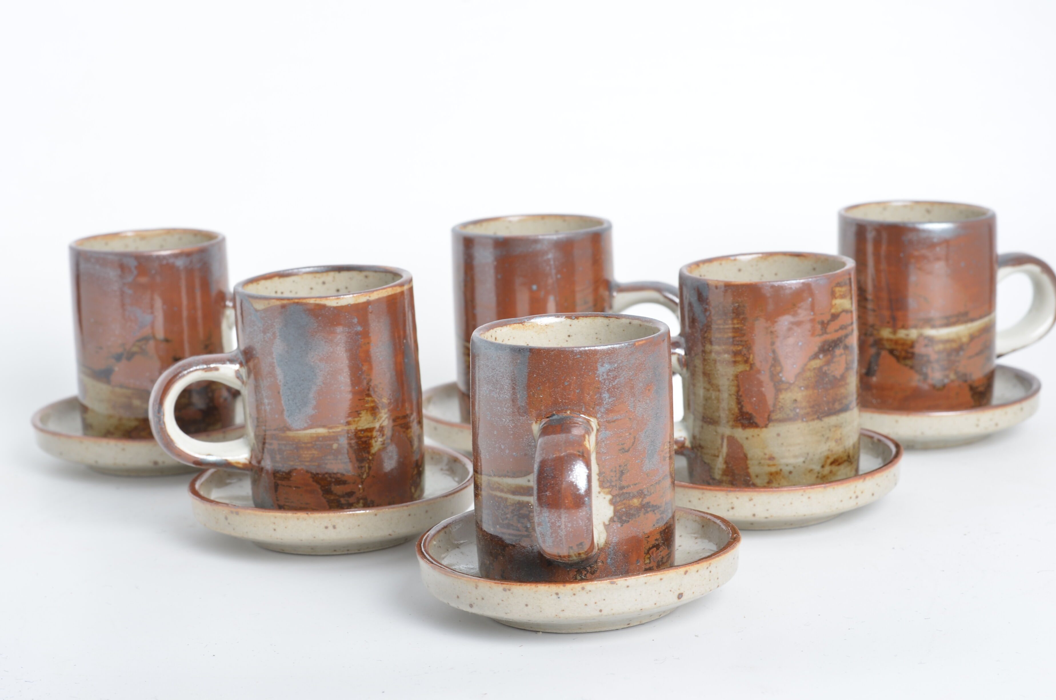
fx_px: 2195
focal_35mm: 75
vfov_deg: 18.1
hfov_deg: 27.0
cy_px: 350
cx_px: 528
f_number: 11
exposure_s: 1/125
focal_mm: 50
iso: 100
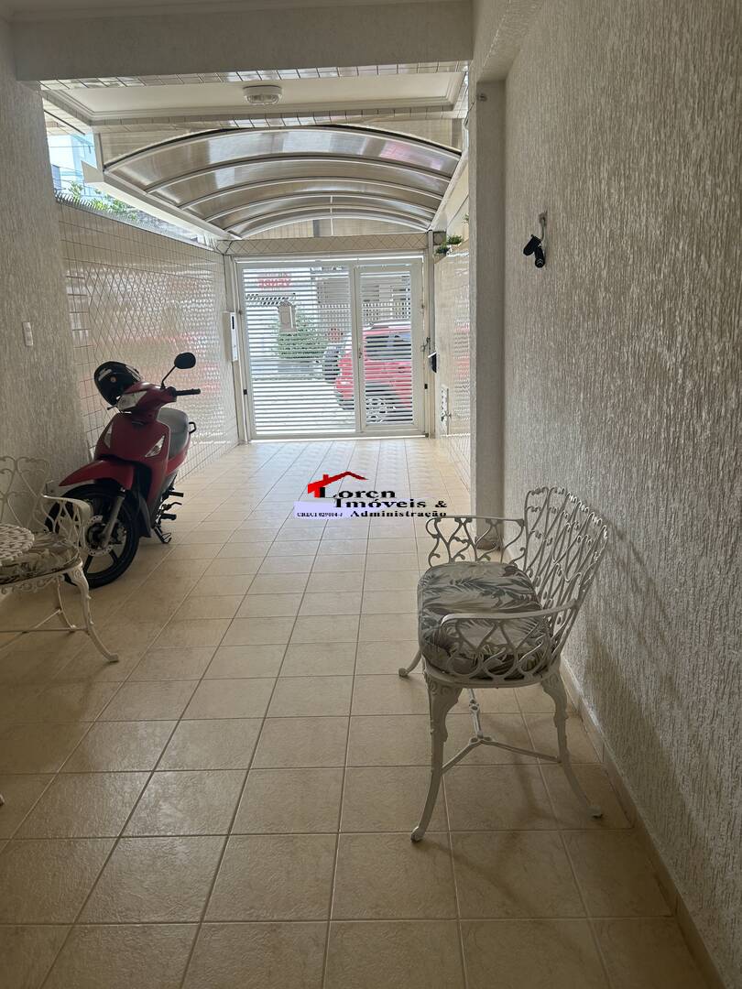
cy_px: 494
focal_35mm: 26
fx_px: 743
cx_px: 371
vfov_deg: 67.3
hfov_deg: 53.1
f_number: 1.5
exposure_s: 1/121
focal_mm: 5.7
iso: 40
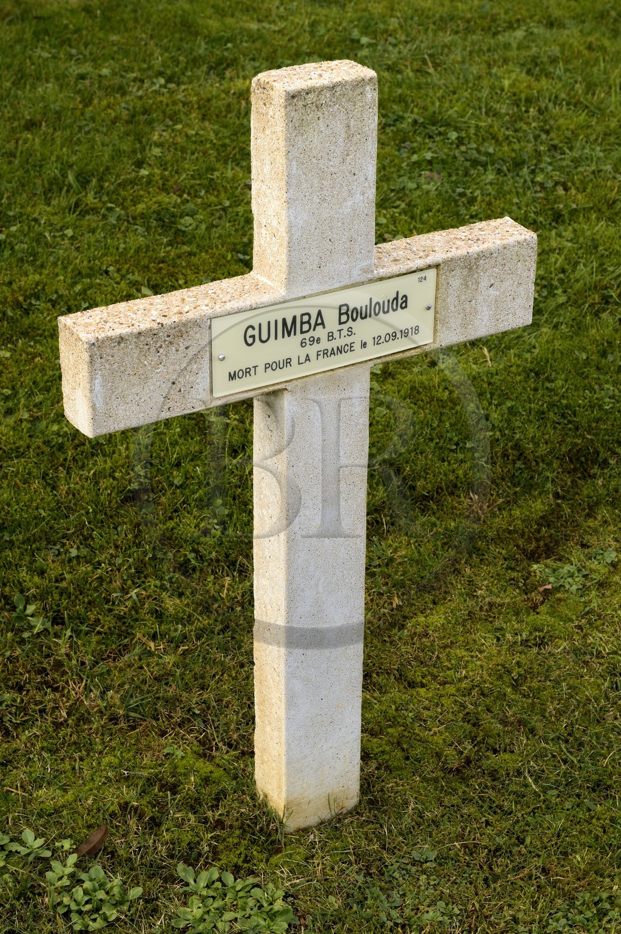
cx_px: 310
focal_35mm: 70
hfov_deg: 19.4
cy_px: 467
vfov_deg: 28.9
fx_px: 1814
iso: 400
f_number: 14
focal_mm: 70
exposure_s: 1/125
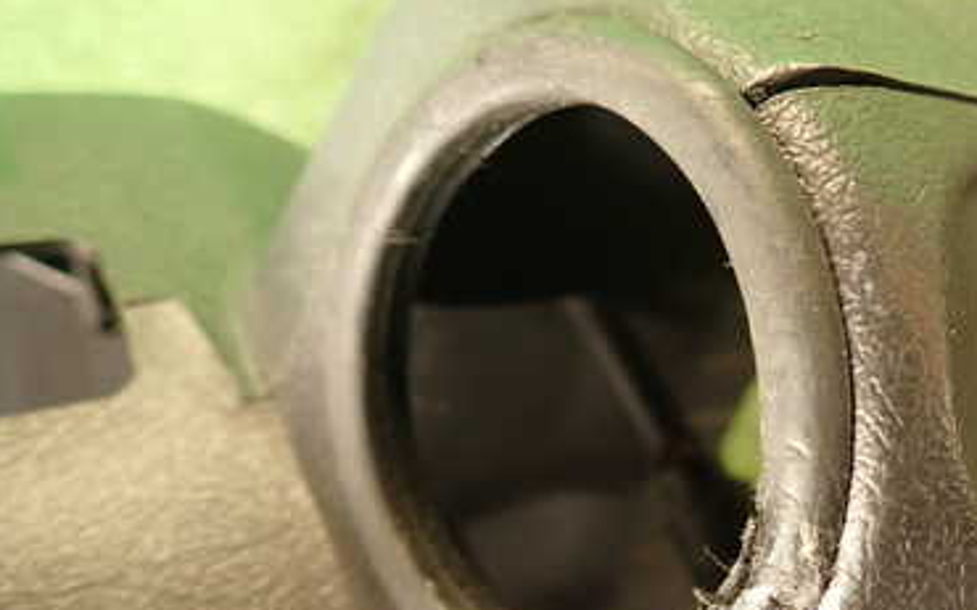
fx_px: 1145
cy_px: 483
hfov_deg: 44.2
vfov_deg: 29.2
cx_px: 766
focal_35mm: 43
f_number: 2
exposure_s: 1/30
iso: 320
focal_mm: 4.5
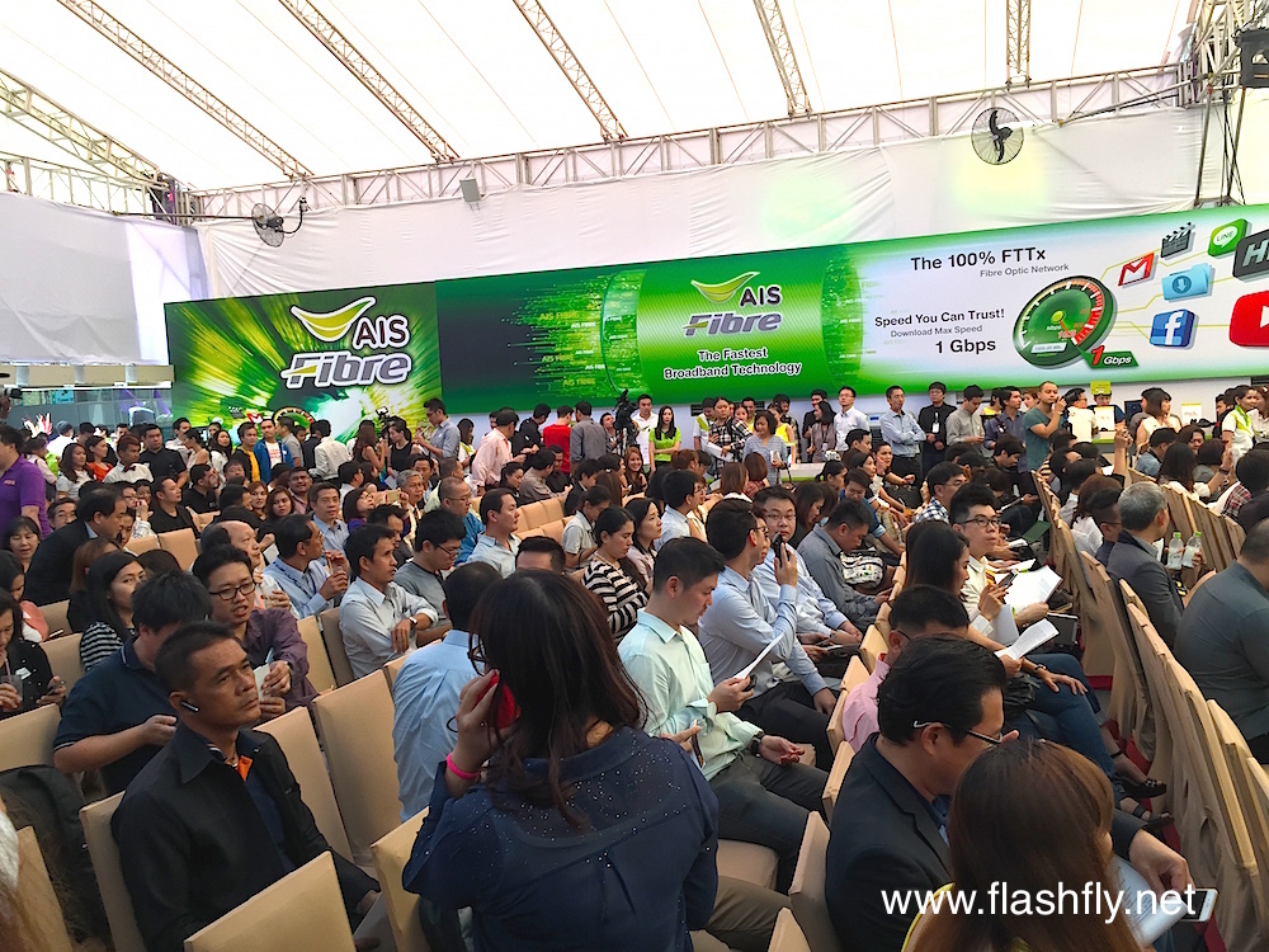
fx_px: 1063
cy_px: 476
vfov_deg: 48.2
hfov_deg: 61.7
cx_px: 634
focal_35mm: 29
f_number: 2.2
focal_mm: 4.15
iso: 32
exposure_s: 1/115
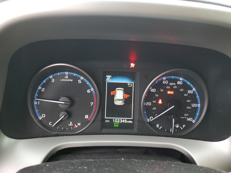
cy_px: 86
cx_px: 116
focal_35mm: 26
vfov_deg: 53.1
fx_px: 174
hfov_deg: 67.3
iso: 299
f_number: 1.5
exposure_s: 1/33
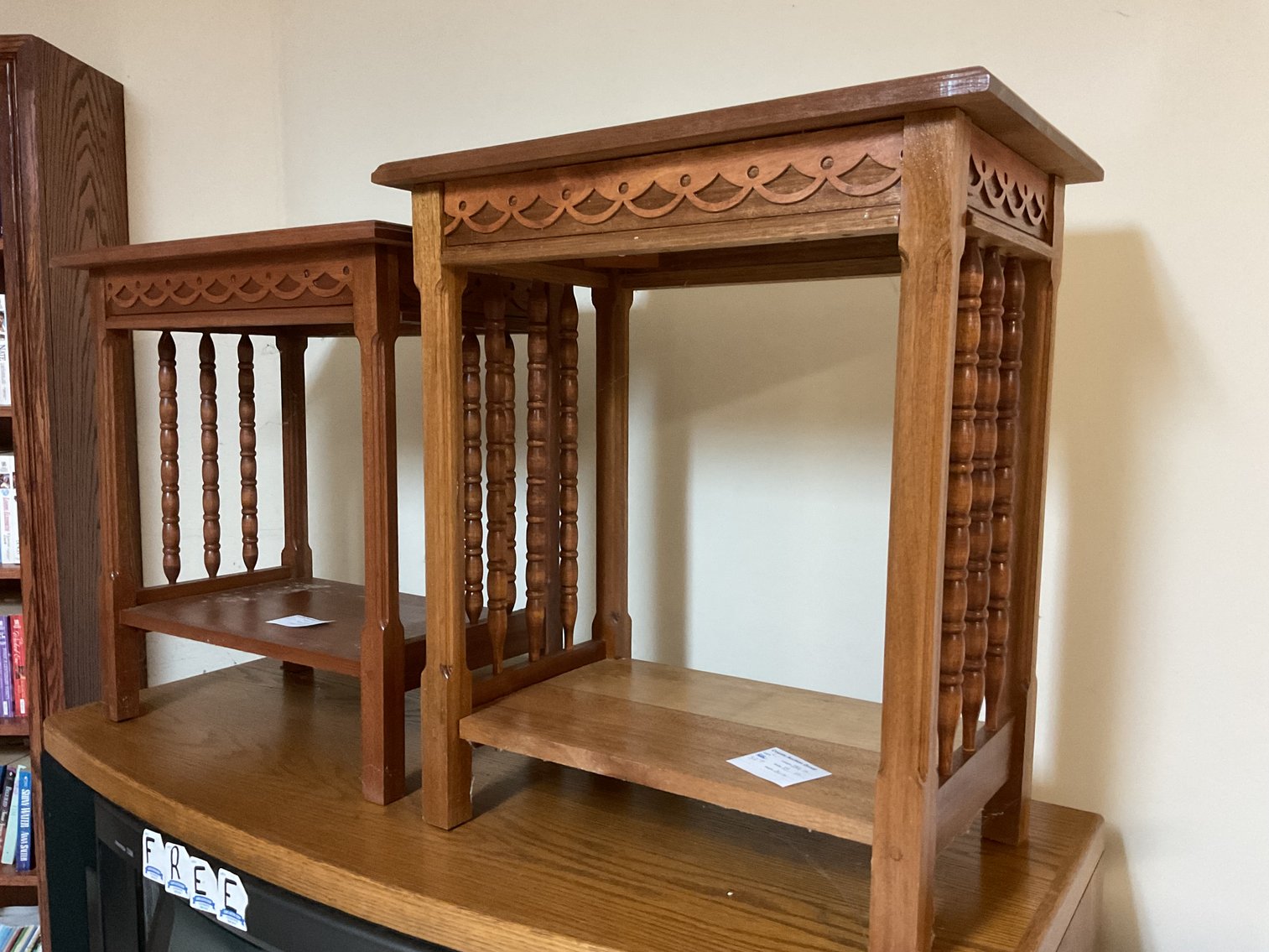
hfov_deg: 61.7
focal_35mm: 29
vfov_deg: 48.2
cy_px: 476
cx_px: 634
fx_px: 1063
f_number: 1.8
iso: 320
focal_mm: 3
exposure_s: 1/40
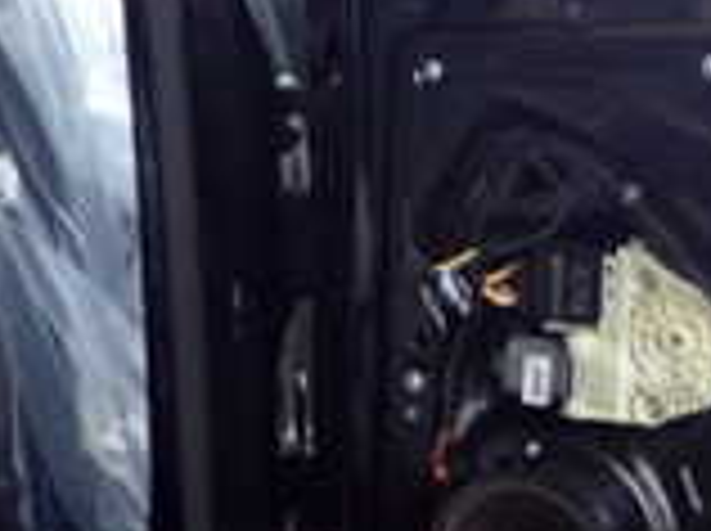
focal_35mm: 114
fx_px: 2338
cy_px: -122
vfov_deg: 12.6
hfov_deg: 16.6
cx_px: 828
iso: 200
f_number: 2.3
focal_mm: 5.4
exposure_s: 1/50
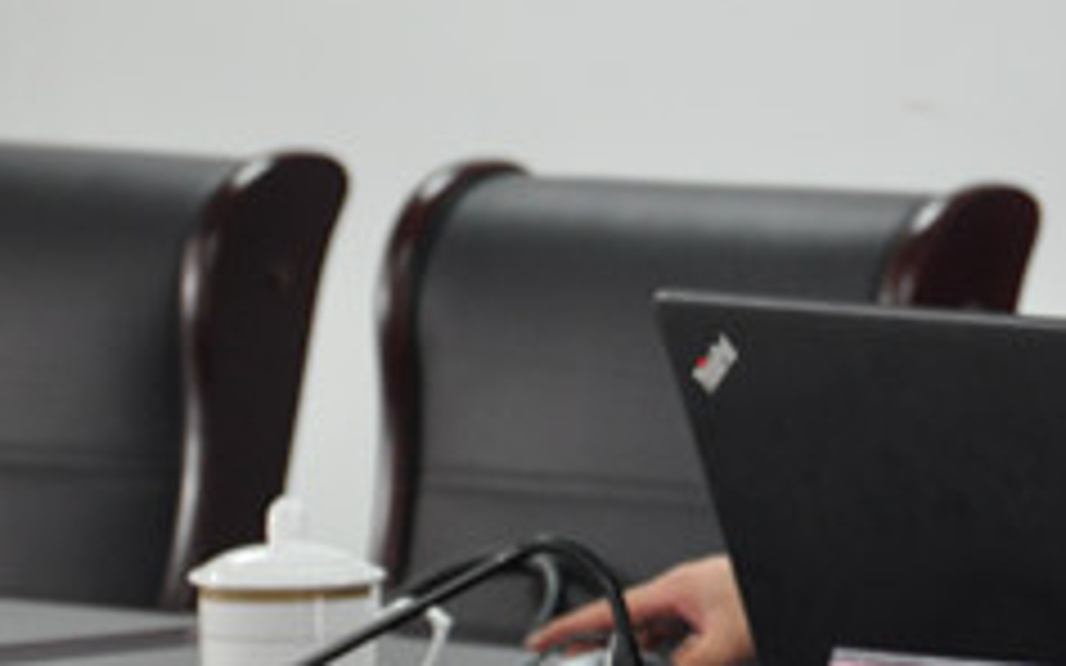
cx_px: 1246
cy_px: 272
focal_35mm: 440
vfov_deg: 3.0
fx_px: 12791
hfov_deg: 4.8
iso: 1000
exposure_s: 1/30
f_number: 5.6
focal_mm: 105
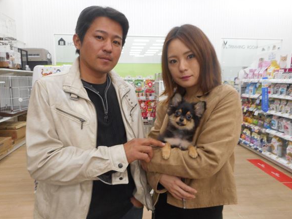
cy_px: 106
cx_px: 142
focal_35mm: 26
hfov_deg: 67.3
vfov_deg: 53.1
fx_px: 219
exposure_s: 1/30
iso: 280
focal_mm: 4.5
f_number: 3.7
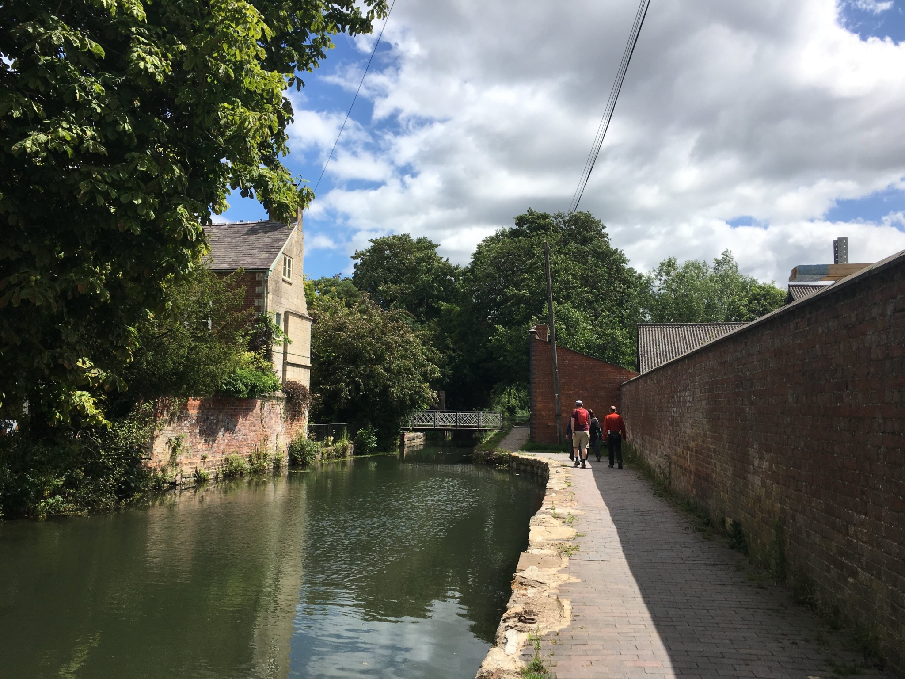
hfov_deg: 61.7
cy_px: 340
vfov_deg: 48.2
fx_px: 758
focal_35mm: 29
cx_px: 452
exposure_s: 1/2481
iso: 25
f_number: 2.2
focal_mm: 4.15
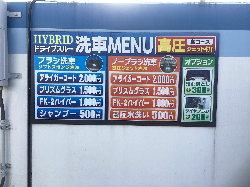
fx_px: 224
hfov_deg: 58.4
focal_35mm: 31
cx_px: 125
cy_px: 94
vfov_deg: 45.4
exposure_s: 1/500
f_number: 2.4
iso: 25
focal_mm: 3.3
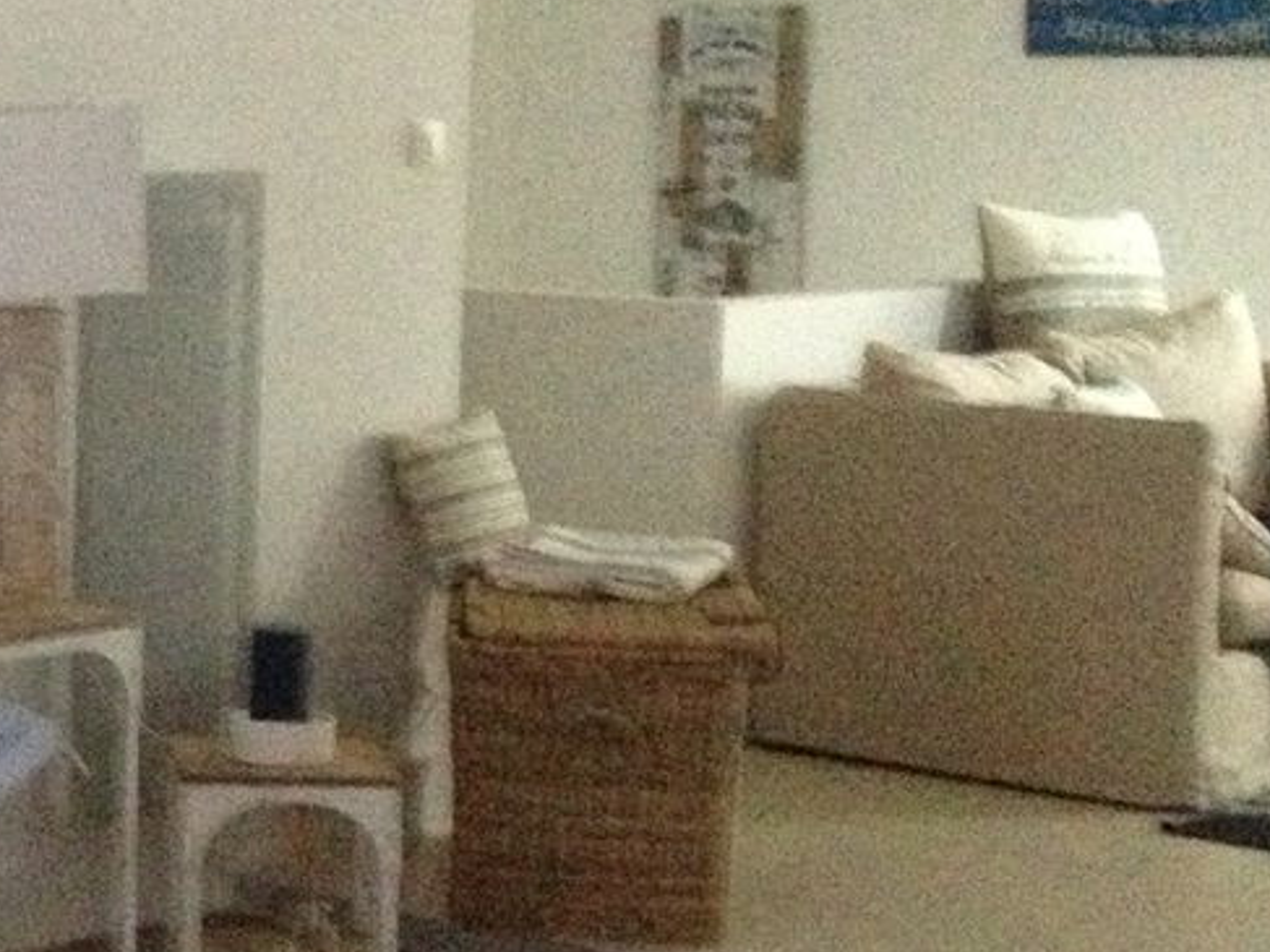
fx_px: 4218
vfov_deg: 12.9
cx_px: -542
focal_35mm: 115
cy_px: 459
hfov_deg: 15.9
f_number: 2.4
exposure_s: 1/15
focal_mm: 4.28
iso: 800
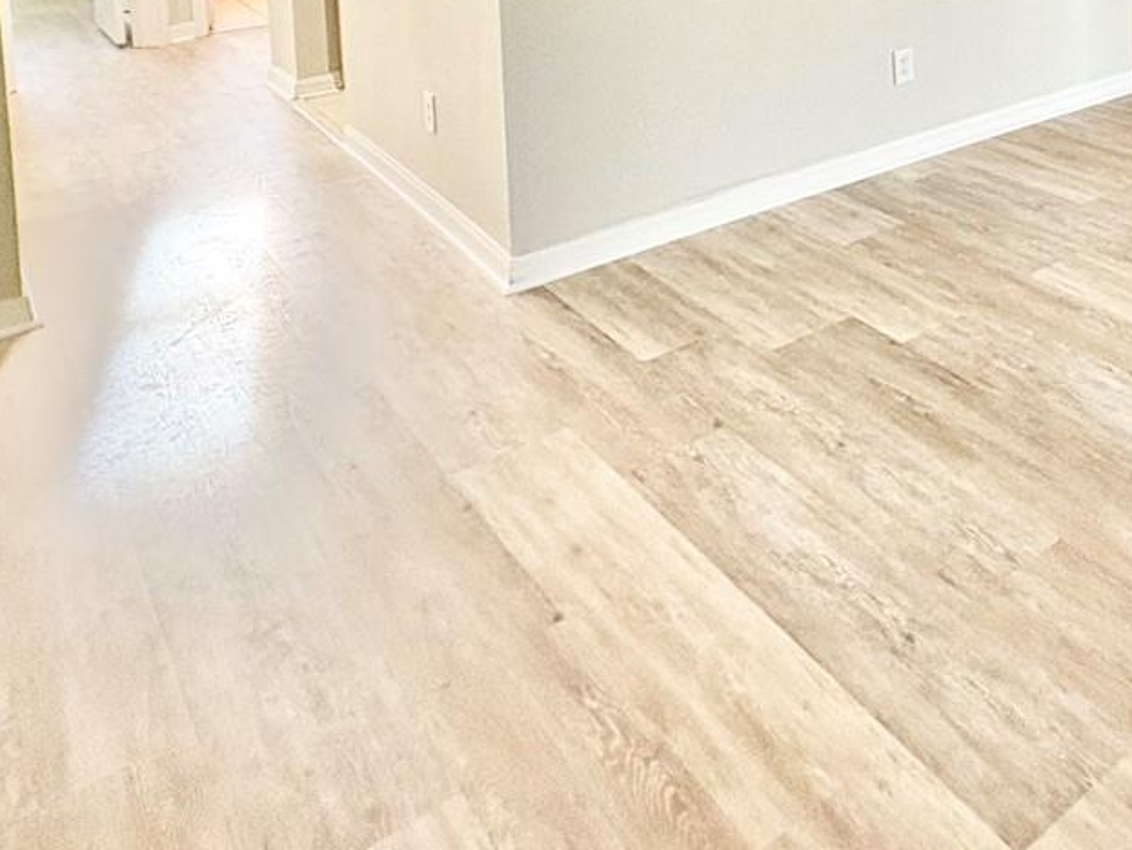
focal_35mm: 36
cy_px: -155
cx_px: 1156
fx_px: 1178
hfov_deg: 43.3
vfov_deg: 33.0
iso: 320
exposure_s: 1/120
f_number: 2.2
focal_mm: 2.22
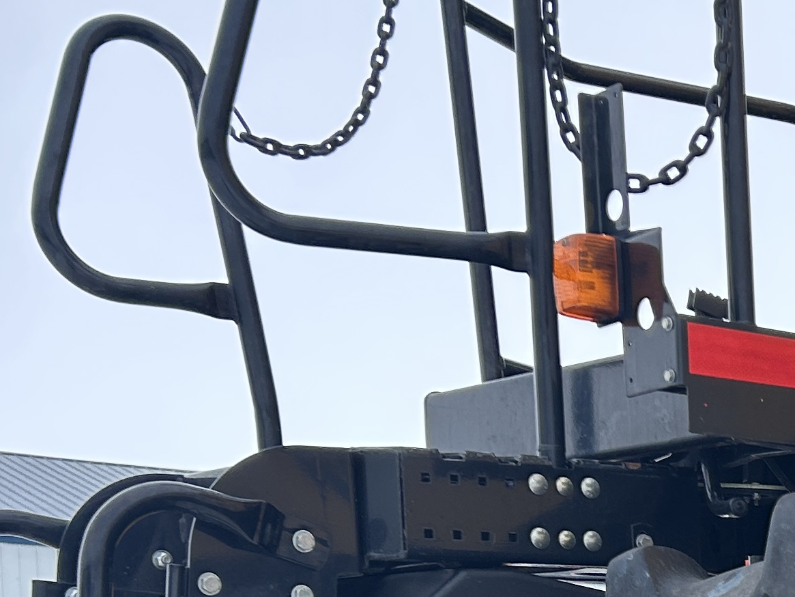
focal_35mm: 90
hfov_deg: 19.6
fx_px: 2067
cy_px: 906
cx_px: 1112
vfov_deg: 15.2
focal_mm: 5.7
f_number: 1.5
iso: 50
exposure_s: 1/1159
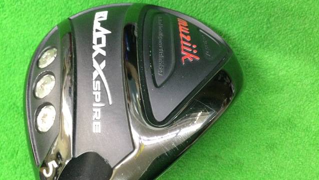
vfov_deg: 34.6
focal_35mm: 34
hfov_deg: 58.0
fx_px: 288
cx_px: 160
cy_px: 76
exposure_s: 1/24
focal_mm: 3.3
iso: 200
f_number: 2.4
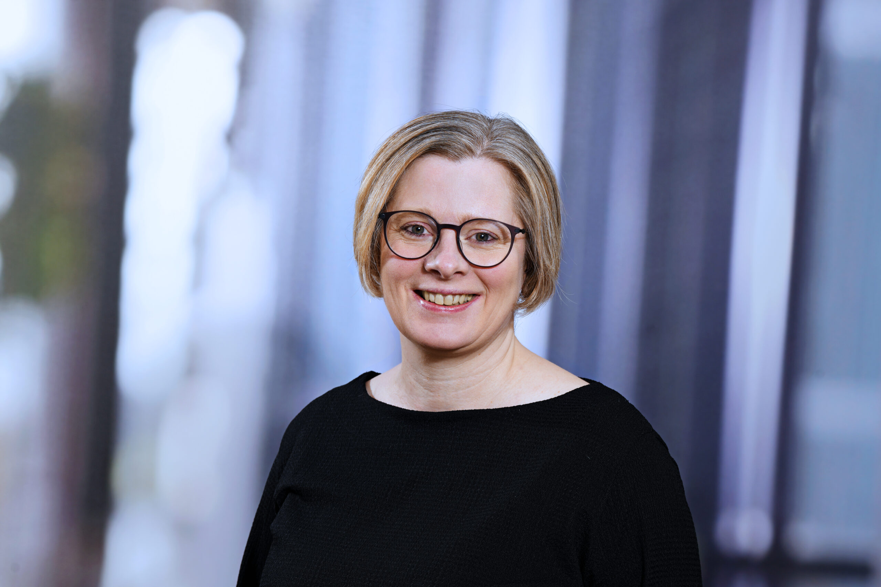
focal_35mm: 92
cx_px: 440
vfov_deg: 14.9
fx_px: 2251
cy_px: 294
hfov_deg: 22.1
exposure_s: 1/125
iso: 100
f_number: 8
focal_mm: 92
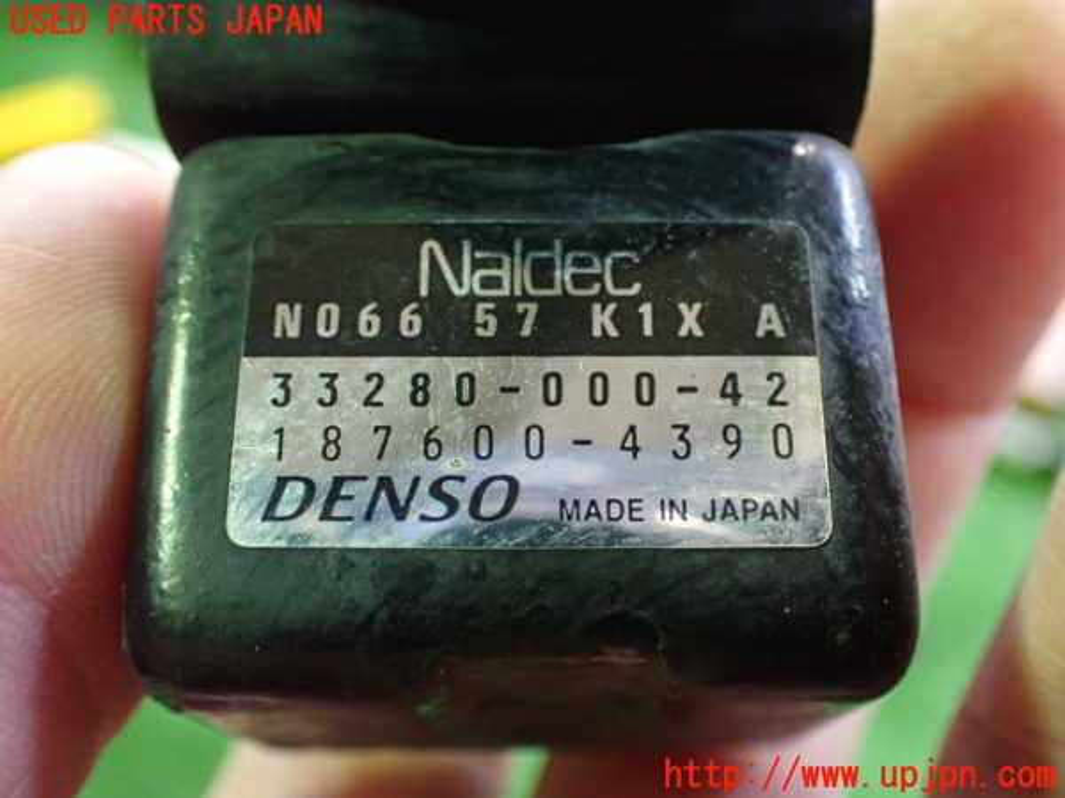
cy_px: 399
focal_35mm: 38
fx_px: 1169
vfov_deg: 37.7
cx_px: 532
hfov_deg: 49.0
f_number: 2.7
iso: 1000
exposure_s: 1/40
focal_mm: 6.83
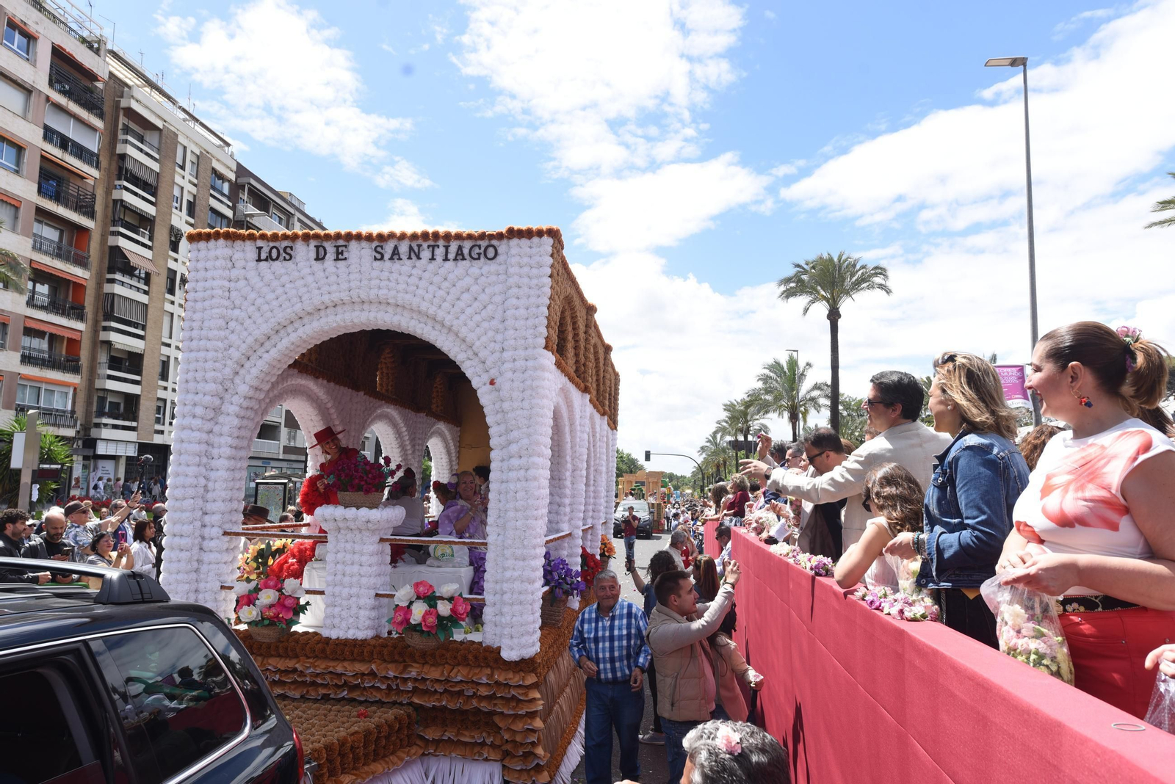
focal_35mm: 24
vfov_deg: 53.2
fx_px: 784
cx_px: 588
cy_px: 392
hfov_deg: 73.7
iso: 100
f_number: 7.1
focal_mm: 24
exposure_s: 1/250
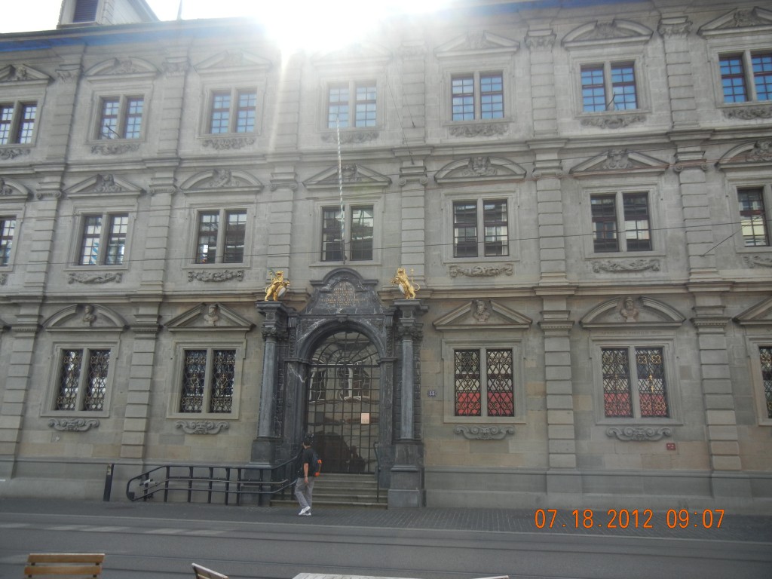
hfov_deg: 60.0
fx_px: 669
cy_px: 290
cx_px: 386
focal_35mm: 30
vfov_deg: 46.8
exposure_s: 1/534
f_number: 3.5
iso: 160
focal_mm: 5.4
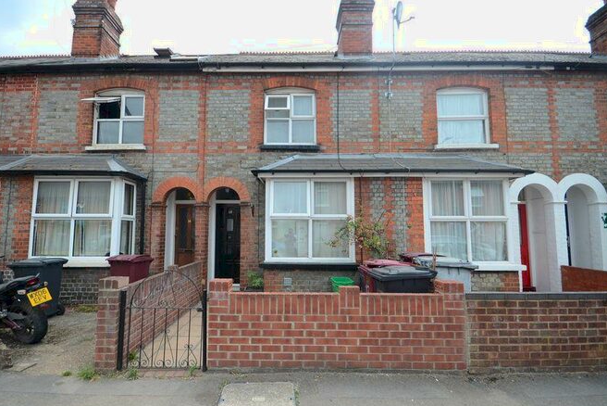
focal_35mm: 16
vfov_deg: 73.8
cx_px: 291
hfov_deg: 96.7
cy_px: 201
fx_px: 270
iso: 100
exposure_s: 1/125
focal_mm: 10
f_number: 5.6
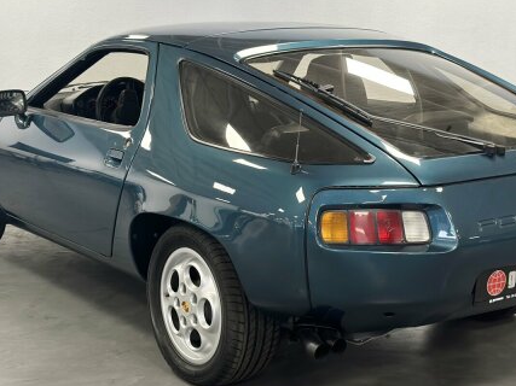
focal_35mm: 72
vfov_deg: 20.4
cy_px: 186
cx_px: 271
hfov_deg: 27.0
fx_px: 1073
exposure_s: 1/50
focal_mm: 6.86
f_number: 1.78
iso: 125
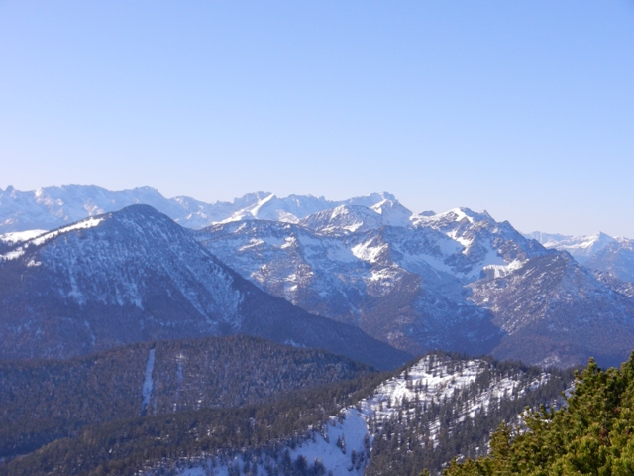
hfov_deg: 28.6
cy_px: 238
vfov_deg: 21.6
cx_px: 317
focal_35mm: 68
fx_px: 1245
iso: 160
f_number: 4.6
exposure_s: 1/800
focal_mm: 12.3
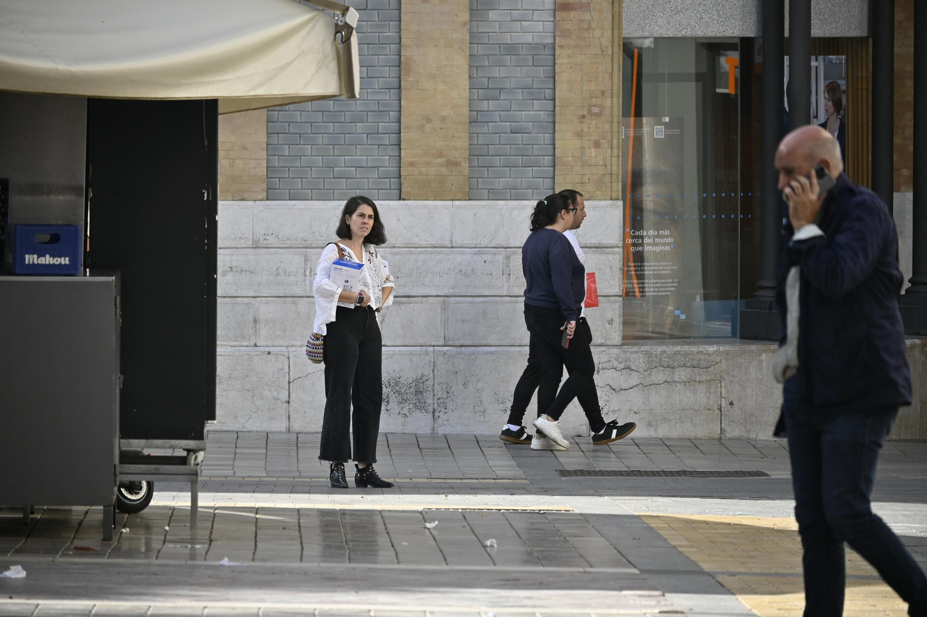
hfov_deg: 8.3
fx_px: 6371
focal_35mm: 248
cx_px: 464
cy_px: 308
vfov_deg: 5.5
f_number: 5.6
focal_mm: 165
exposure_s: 1/400
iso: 200
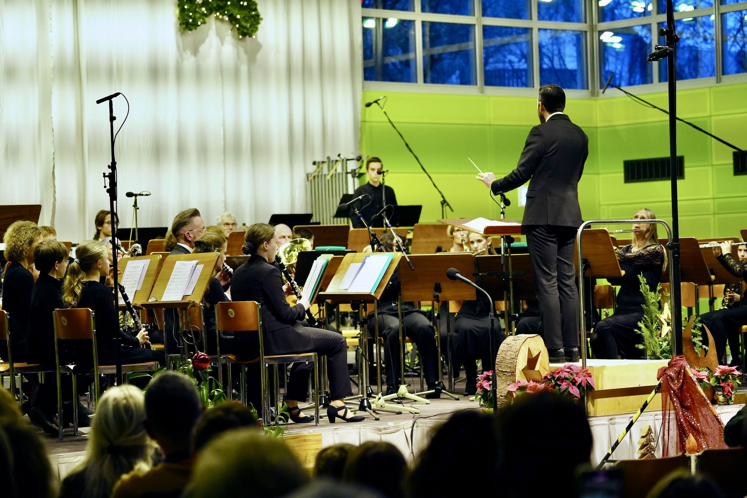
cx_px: 374
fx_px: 2158
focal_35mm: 104
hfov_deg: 19.6
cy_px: 249
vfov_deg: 13.2
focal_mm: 104
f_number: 4
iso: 4000
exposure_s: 1/250
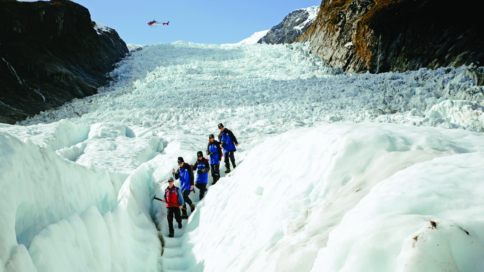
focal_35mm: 45
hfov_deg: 45.5
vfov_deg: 26.5
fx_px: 578
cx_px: 243
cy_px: 152
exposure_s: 1/800
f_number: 5.6
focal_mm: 42
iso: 160
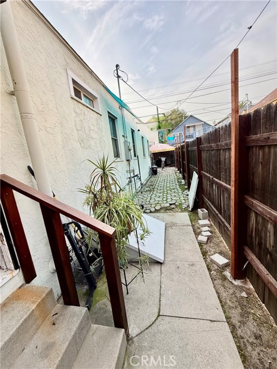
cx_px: 138
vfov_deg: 102.1
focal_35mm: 14
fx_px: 149
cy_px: 184
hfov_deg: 85.7
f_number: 2.2
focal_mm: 2.22
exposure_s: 1/277
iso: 50
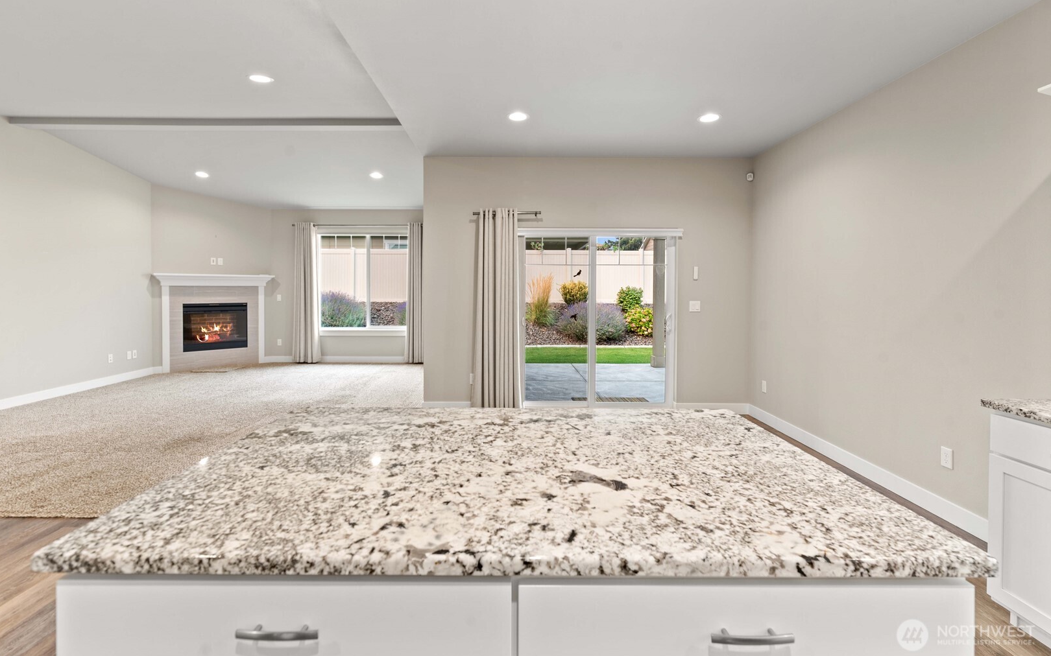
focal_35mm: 16
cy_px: 293
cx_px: 504
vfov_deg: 71.0
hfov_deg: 97.8
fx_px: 458
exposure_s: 1/2
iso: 200
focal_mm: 15
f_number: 8
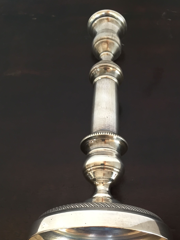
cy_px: 160
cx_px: 116
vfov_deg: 47.1
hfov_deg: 36.5
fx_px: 270
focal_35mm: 39
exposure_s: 1/33
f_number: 2.2
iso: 125
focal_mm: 4.15
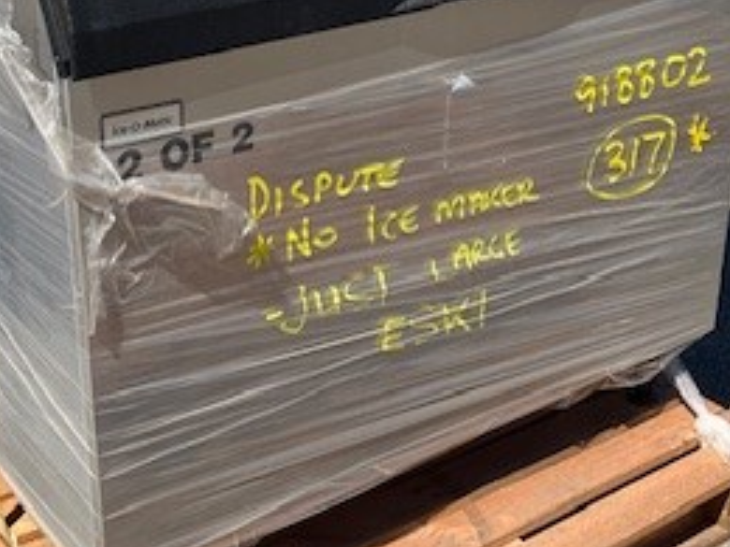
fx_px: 1350
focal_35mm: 64
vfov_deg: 22.8
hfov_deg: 30.3
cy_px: 166
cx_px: 376
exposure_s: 1/2967
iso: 50
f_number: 1.6
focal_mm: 5.1
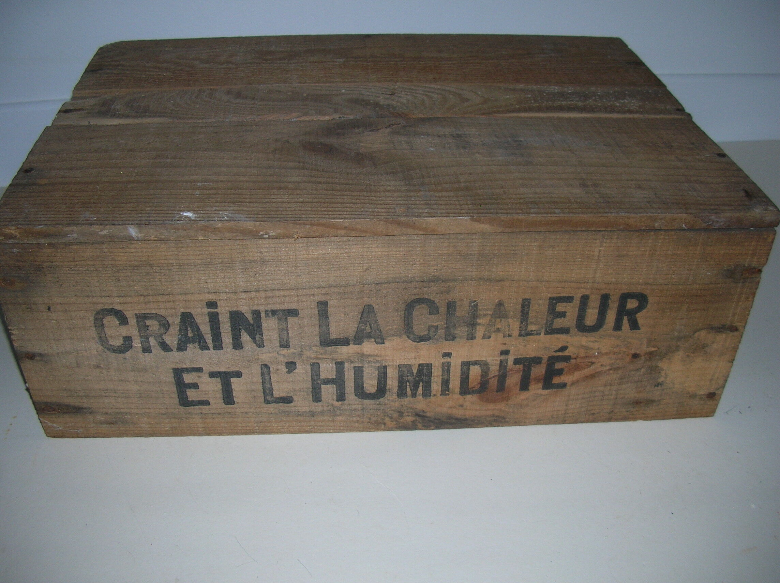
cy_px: 292
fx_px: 788
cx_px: 390
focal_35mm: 35
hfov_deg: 52.7
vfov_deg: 40.6
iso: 50
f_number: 2.8
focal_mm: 5.8
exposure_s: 1/60.1
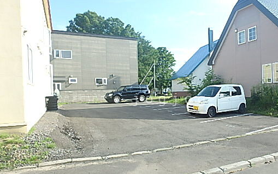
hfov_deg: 65.7
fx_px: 212
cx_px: 170
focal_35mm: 28
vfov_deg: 44.4
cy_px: 100
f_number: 3.5
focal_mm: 3.7
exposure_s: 1/400
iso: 125
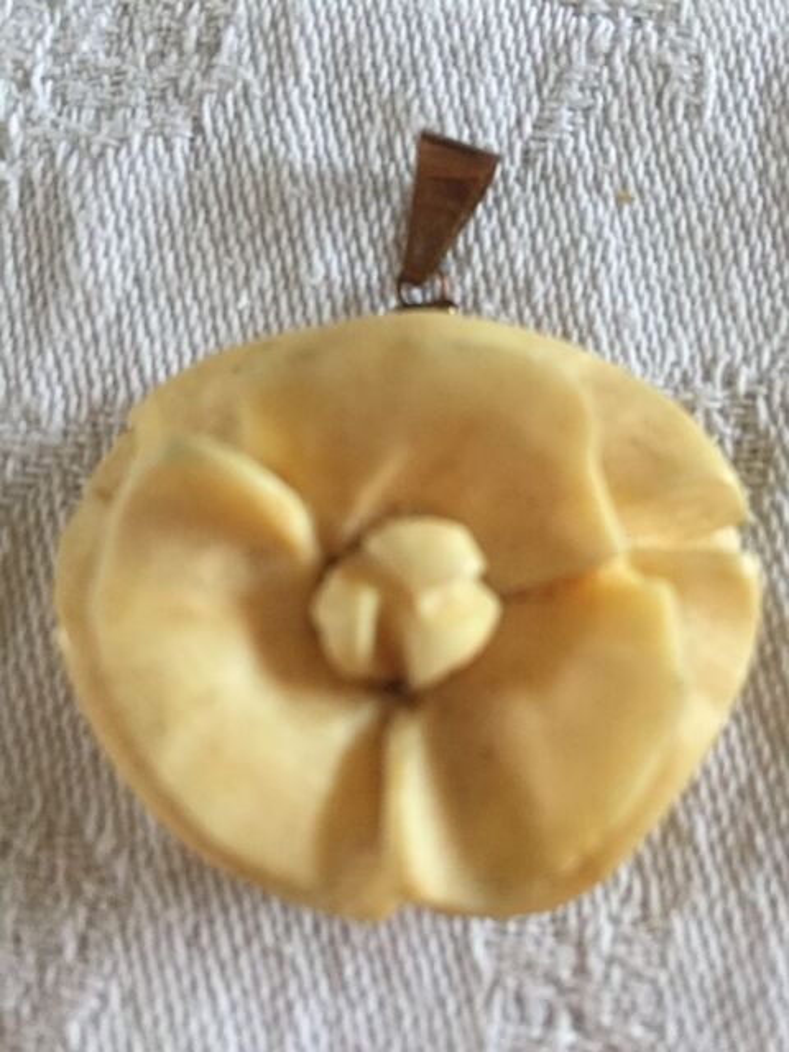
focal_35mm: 29
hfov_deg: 48.2
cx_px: 394
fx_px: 881
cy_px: 526
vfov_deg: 61.7
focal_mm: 4.15
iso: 250
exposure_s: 1/33
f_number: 2.2
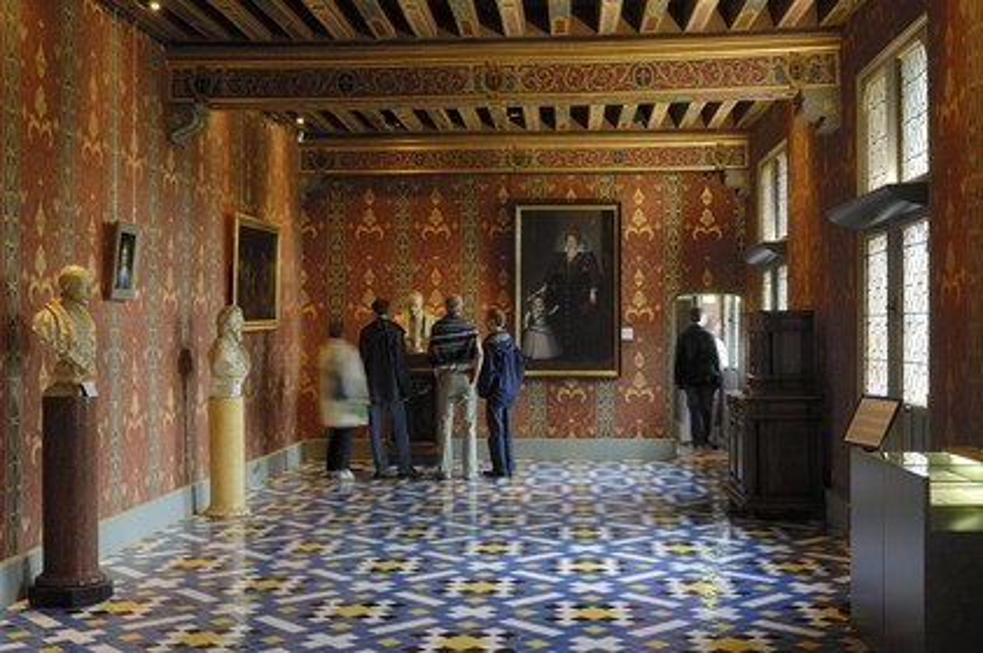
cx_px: 492
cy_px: 326
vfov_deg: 31.8
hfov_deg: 46.4
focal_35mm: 42
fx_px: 1146
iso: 100
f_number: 7.1
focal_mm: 28
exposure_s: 1/1.25
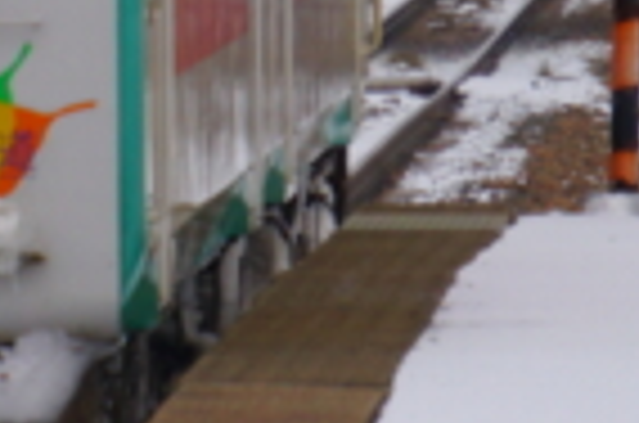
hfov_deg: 1.2
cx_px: -238
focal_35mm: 1693
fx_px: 29983
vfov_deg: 0.8
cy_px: 11
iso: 320
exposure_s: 1/500
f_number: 6.3
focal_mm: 200
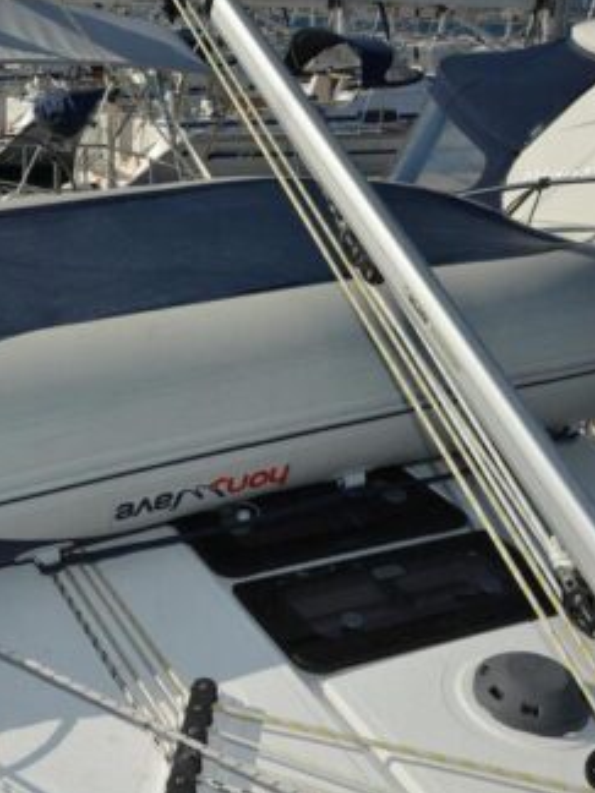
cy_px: 395
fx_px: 1054
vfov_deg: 41.2
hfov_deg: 31.0
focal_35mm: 46
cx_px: 157
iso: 200
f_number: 16
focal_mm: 31
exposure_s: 1/250
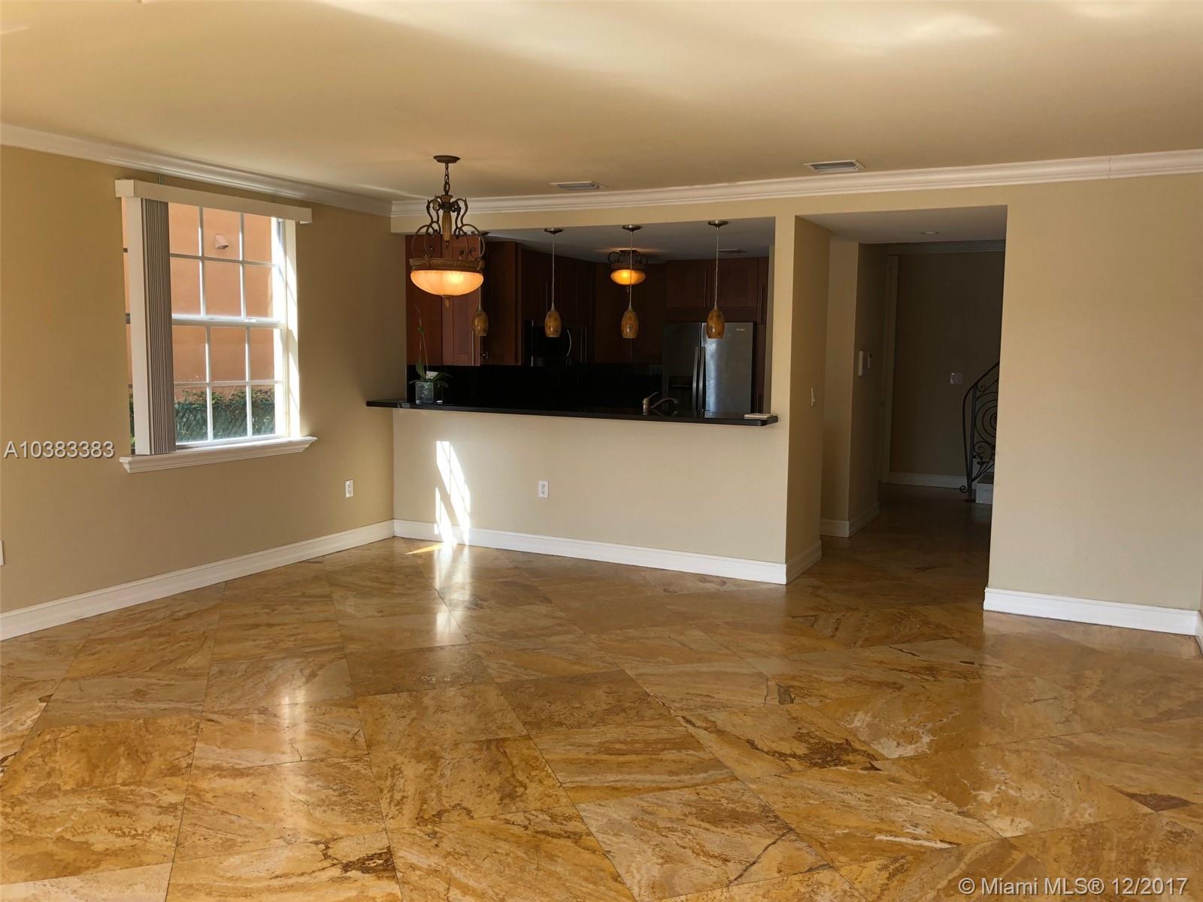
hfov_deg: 63.4
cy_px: 451
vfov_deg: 49.7
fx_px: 973
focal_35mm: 28
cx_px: 602
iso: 32
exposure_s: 1/120
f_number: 1.8
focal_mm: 3.99
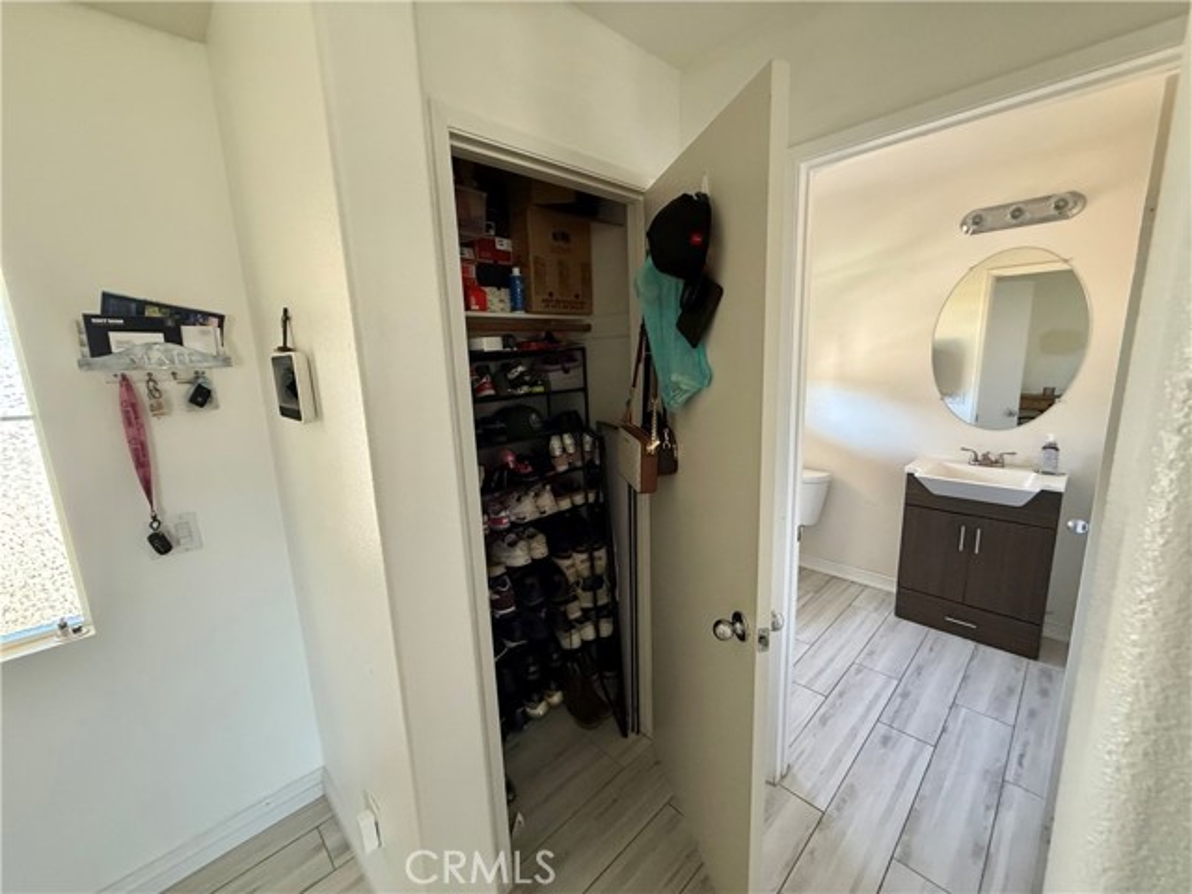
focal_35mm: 14
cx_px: 596
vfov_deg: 85.7
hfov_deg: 102.1
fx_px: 482
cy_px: 447
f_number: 2.2
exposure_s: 1/60
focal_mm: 2.22
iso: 500
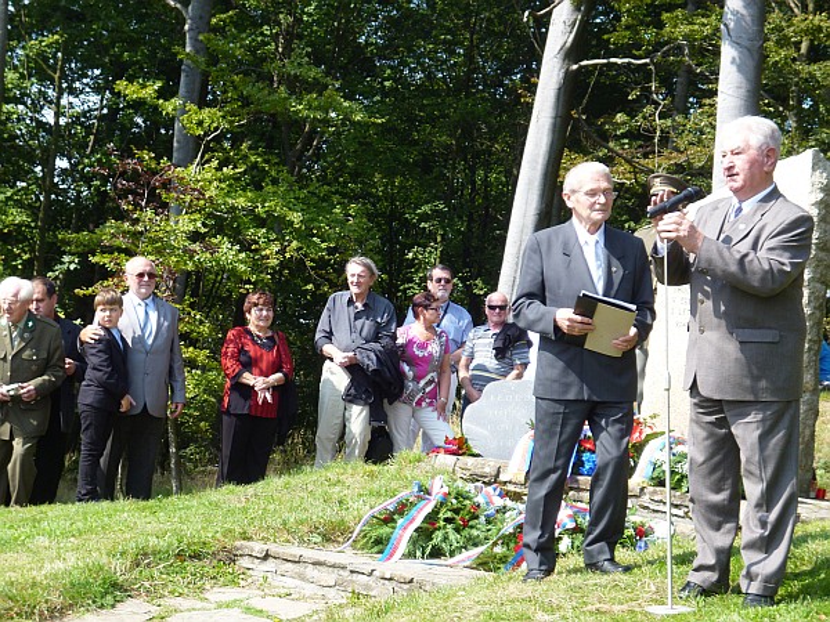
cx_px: 415
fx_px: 1870
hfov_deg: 25.0
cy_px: 311
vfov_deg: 18.9
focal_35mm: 78
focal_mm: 13.9
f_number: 4.9
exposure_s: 1/160
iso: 100
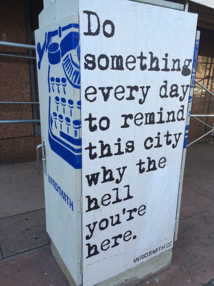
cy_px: 143
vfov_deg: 61.7
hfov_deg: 48.2
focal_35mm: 29
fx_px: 239
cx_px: 107
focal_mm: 4.15
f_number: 2.2
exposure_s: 1/192
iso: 32
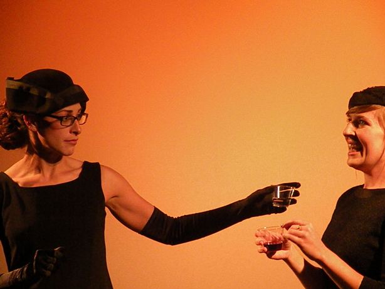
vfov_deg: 7.1
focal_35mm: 208
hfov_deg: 9.5
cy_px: 144
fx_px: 2314
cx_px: 192
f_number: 4.5
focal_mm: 36.9
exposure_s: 1/115
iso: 1600
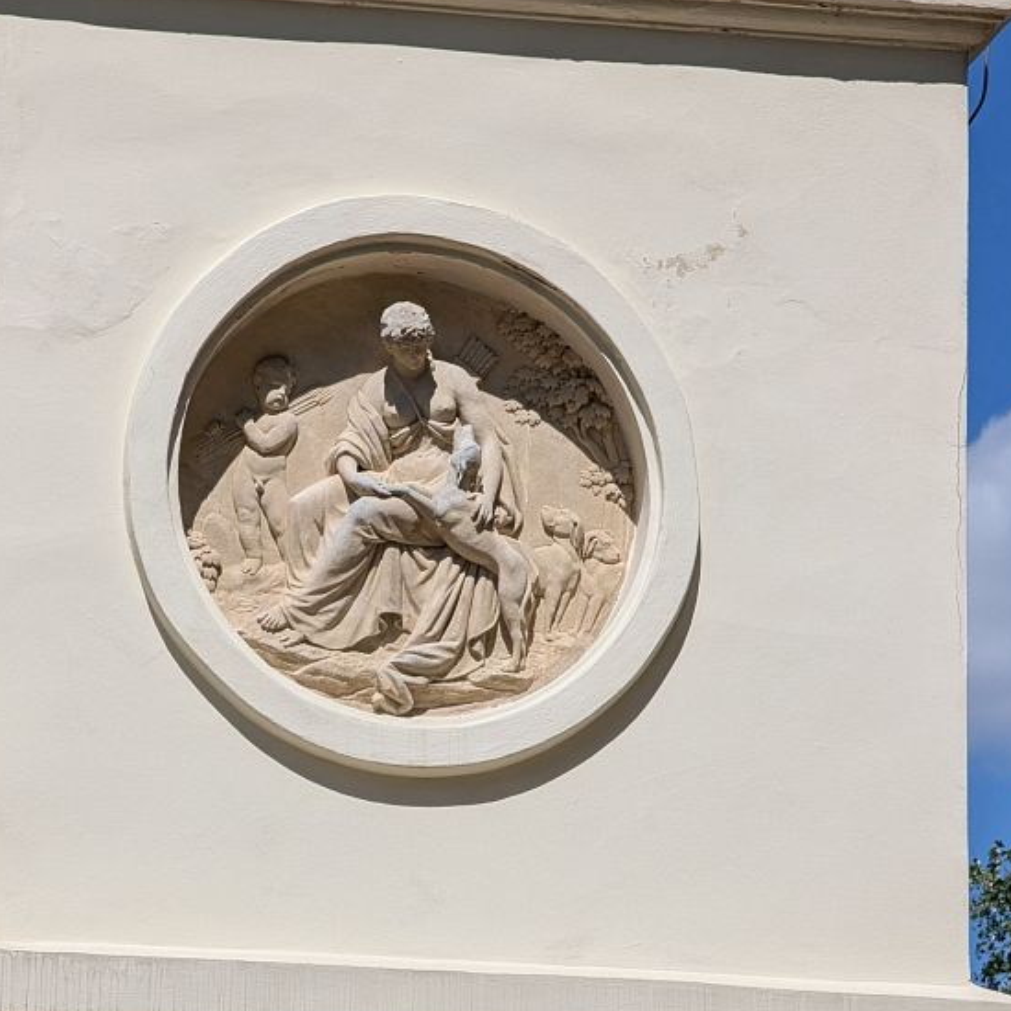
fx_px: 5849
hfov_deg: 9.9
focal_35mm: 177
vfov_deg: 9.9
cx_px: 403
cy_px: 686
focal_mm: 17.91
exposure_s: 1/2439
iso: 73
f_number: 2.8
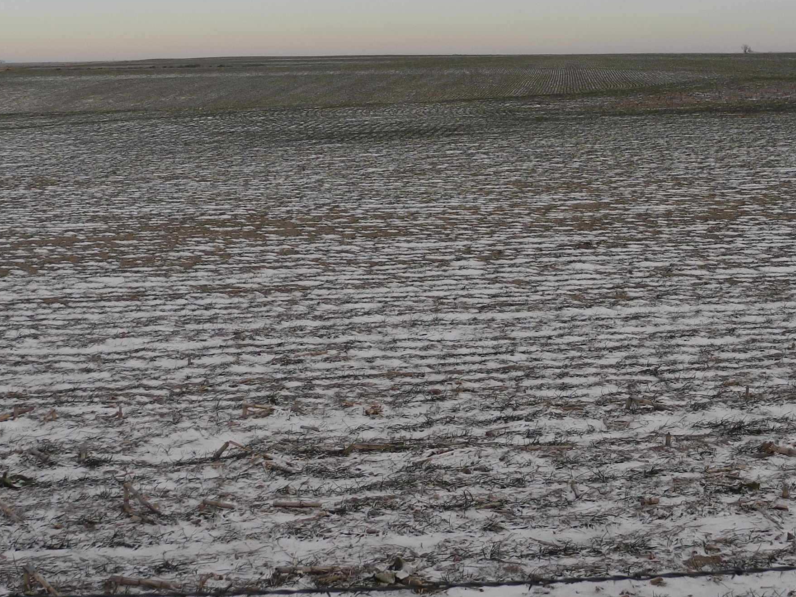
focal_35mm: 58
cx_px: 536
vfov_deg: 25.1
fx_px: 1334
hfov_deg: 32.9
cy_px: 201
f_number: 2.8
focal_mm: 6
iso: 100
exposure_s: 1/800
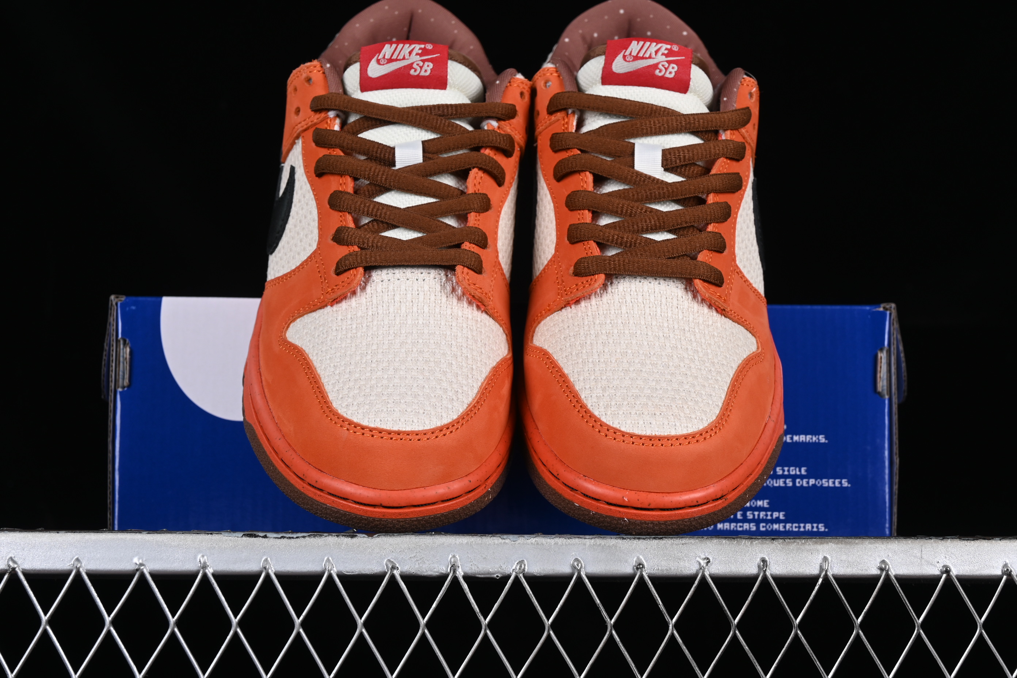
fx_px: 2119
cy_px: 339
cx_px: 508
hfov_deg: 27.0
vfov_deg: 18.2
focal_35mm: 75
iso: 160
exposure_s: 1/80
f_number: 8
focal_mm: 50
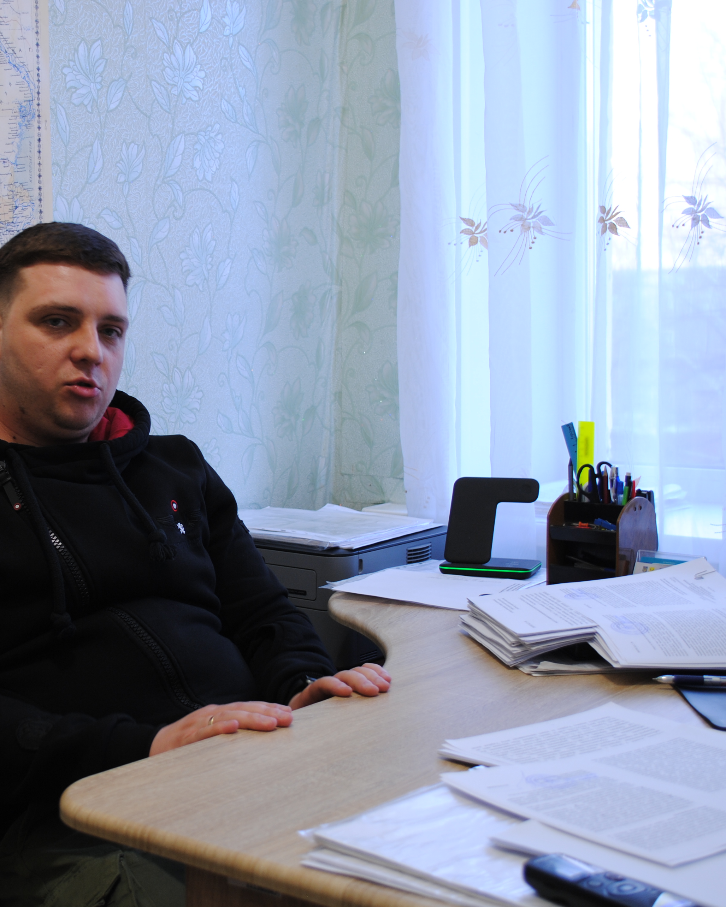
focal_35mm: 51
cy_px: 451
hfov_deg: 29.0
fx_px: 1370
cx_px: 141
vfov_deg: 36.7
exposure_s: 1/8
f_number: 4
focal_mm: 24
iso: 100
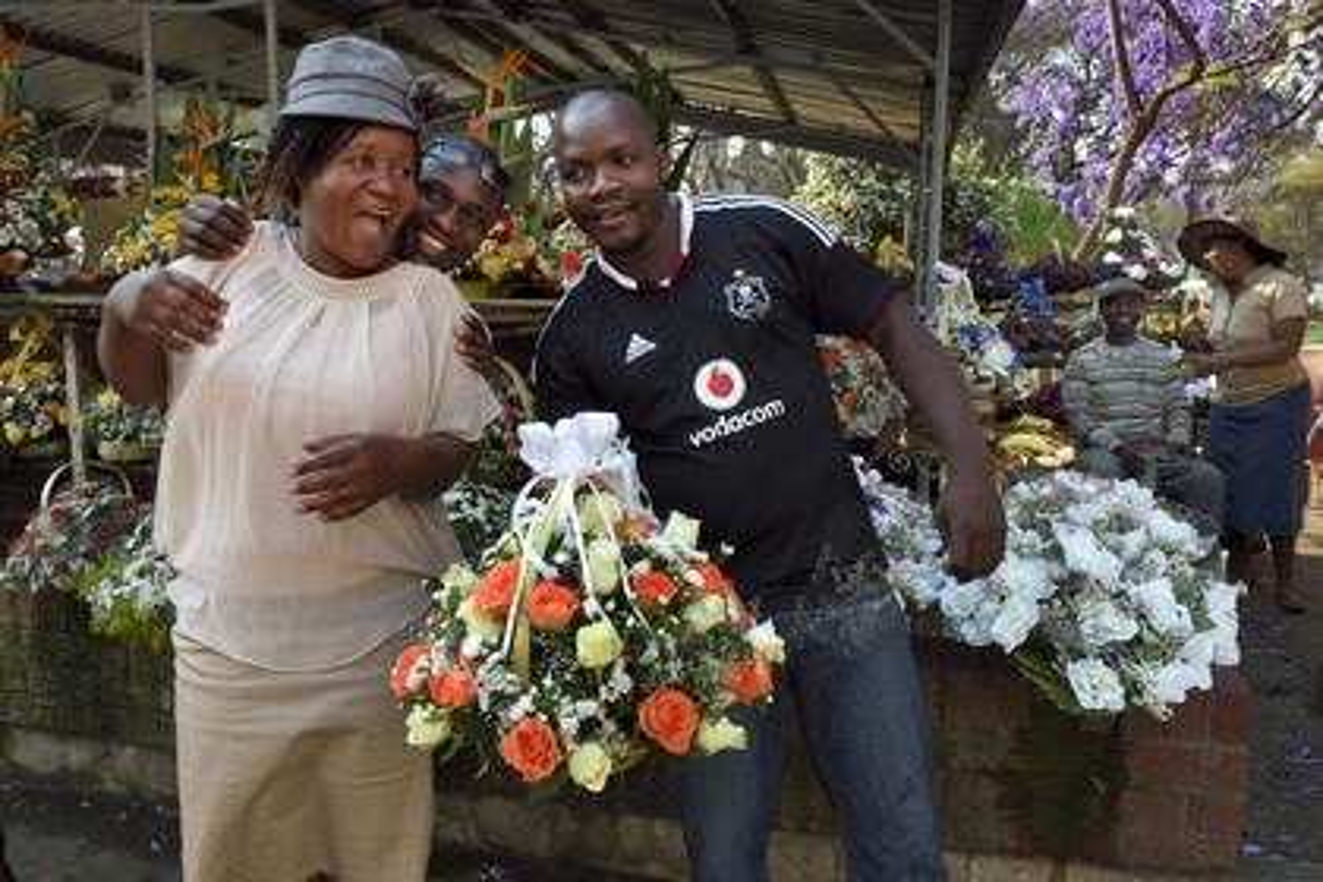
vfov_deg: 47.9
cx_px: 662
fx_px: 992
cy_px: 441
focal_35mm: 27
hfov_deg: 67.4
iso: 800
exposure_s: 1/200
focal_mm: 27
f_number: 13
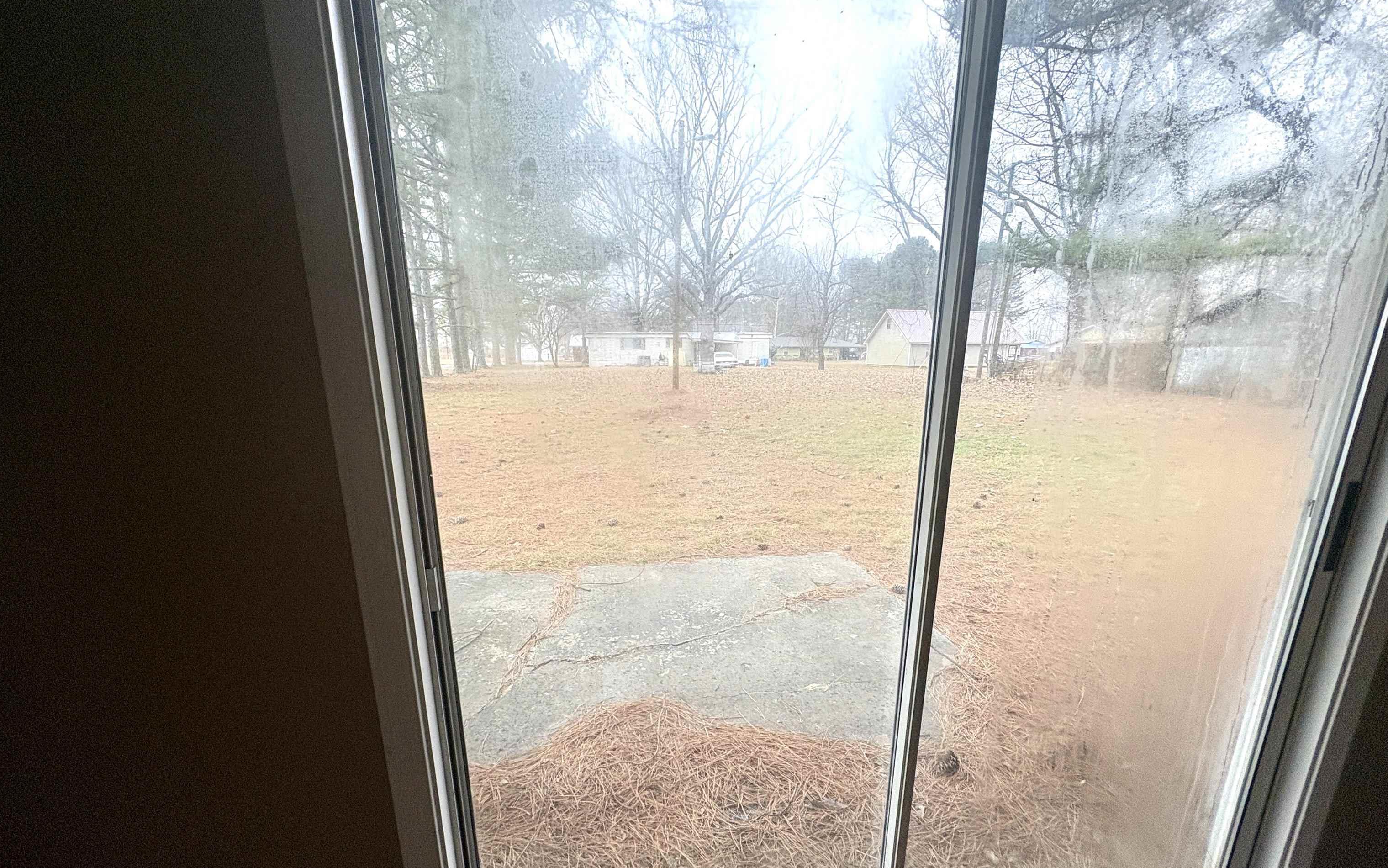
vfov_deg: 74.4
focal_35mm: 15
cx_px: 698
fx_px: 567
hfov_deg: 101.5
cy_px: 494
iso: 250
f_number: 2.2
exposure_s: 1/94
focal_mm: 2.22
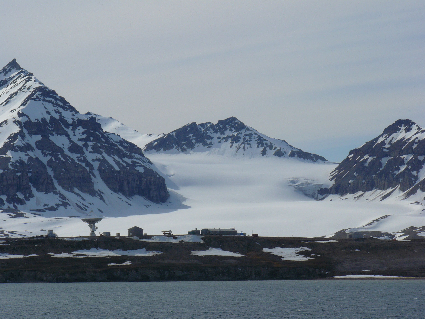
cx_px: 212
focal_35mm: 171
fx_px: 2099
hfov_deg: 11.6
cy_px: 160
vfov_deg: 8.7
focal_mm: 28.6
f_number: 8
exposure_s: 1/640
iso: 100
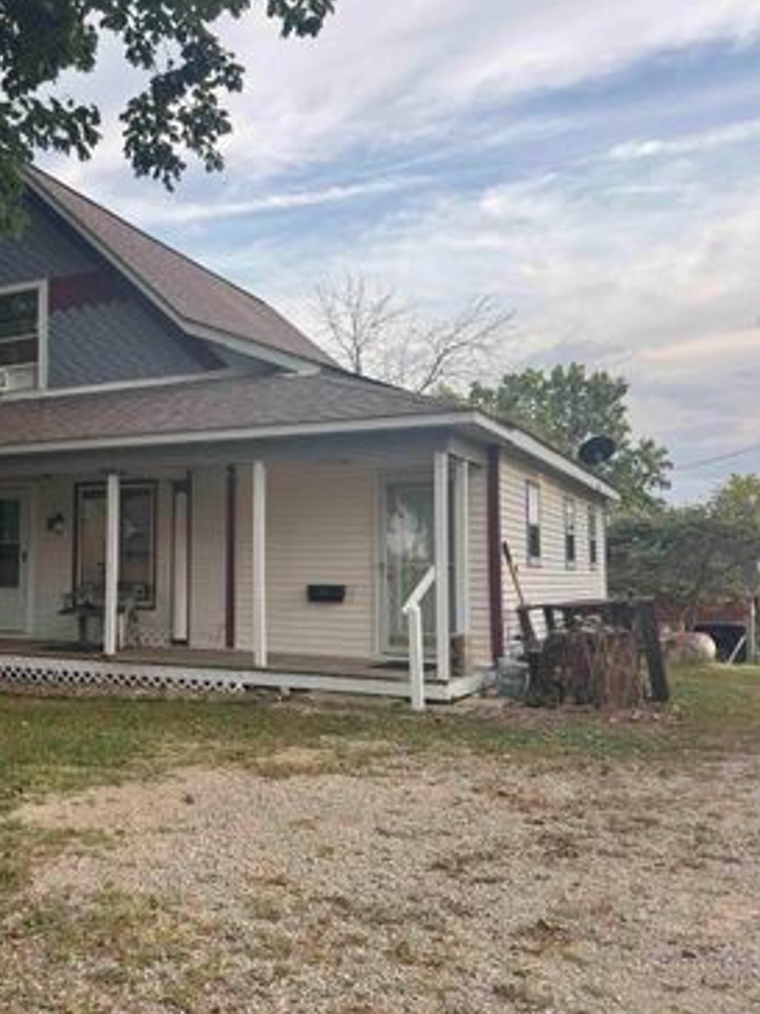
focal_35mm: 33
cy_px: 506
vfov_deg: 55.4
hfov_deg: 41.4
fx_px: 966
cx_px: 170
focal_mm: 6.76
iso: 80
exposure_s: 1/756
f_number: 1.78
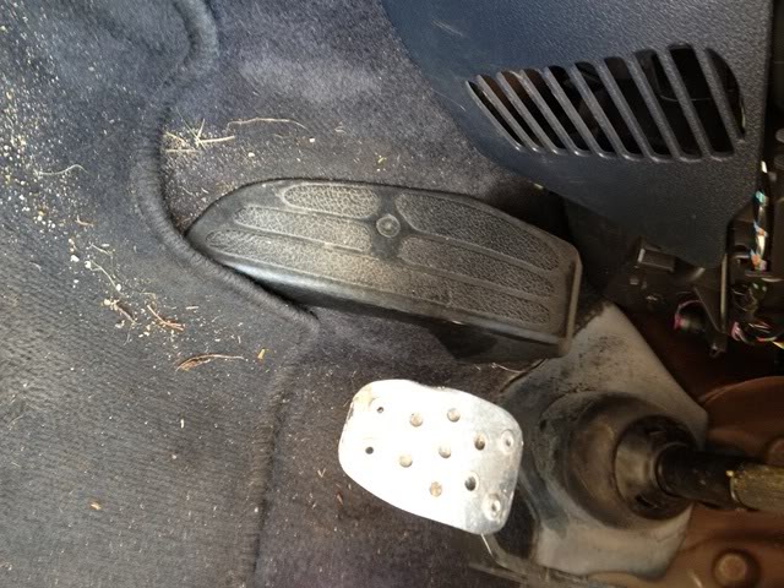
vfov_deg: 40.7
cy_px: 294
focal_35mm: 35
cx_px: 392
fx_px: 793
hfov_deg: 52.6
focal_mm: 4.3
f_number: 2.4
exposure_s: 1/20
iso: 125
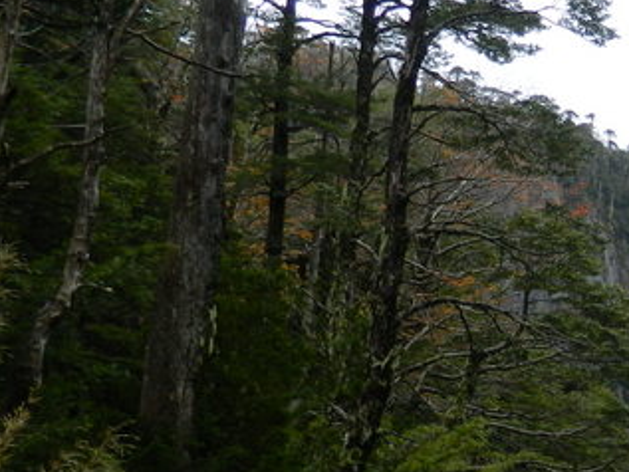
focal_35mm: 63
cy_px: 436
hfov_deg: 27.9
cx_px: 696
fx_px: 1145
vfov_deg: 22.7
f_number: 3.1
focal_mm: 4.5
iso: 80
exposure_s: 1/160
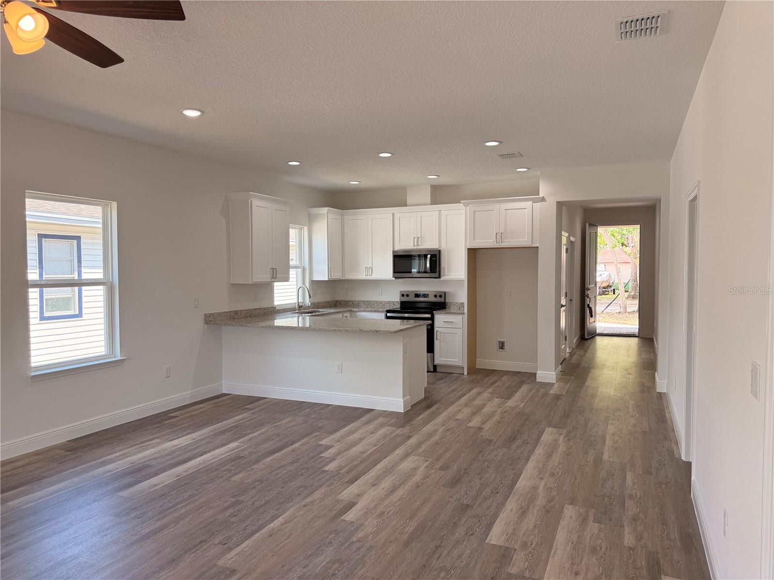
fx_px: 537
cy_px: 290
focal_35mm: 24
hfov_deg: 71.6
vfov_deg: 56.8
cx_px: 387
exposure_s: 1/356
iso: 100
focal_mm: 6.76
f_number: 1.78
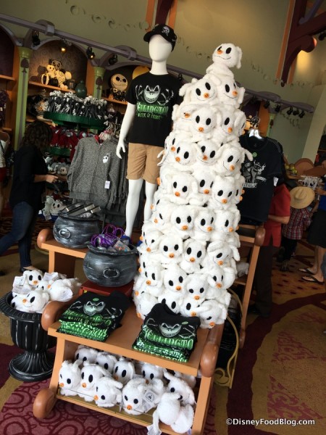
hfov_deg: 48.2
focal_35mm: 29
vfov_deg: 61.7
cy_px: 218
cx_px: 163
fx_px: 364
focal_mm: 4.15
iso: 25
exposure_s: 1/60
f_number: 2.2
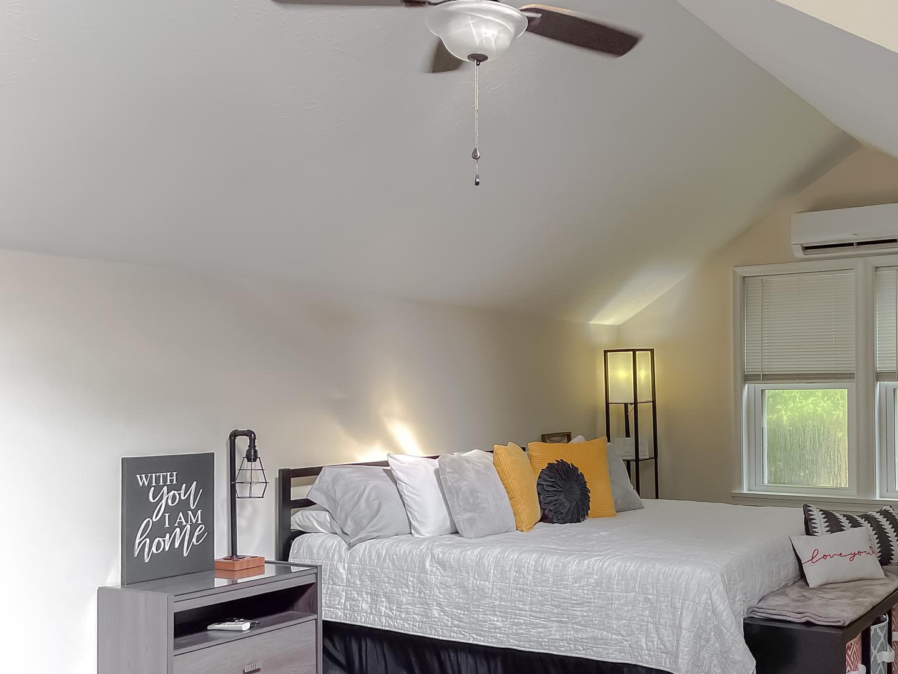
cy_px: 382
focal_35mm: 37
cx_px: 634
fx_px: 960
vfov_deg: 38.6
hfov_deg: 48.8
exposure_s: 1/115
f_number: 1.6
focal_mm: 5.1
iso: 125
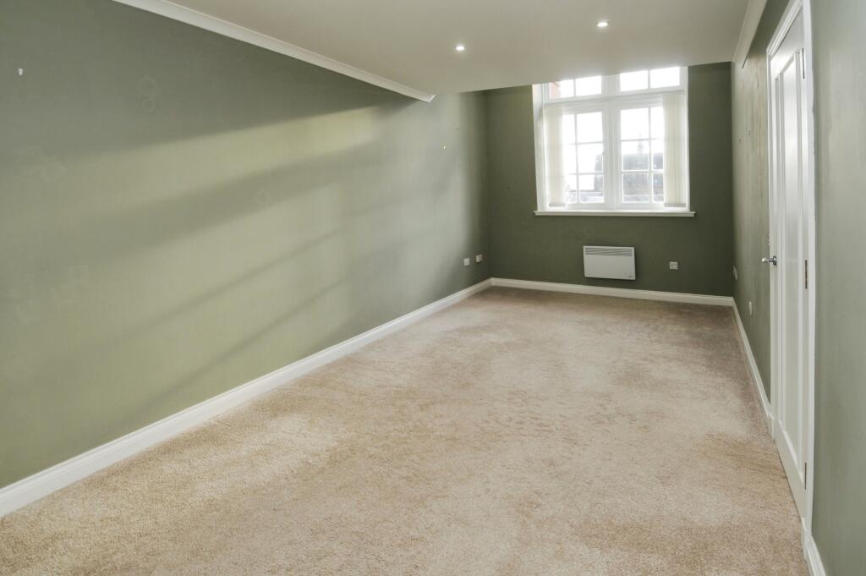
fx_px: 433
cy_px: 288
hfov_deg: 90.0
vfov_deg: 67.3
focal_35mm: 18
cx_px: 433
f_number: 7.1
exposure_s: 1/25
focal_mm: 12
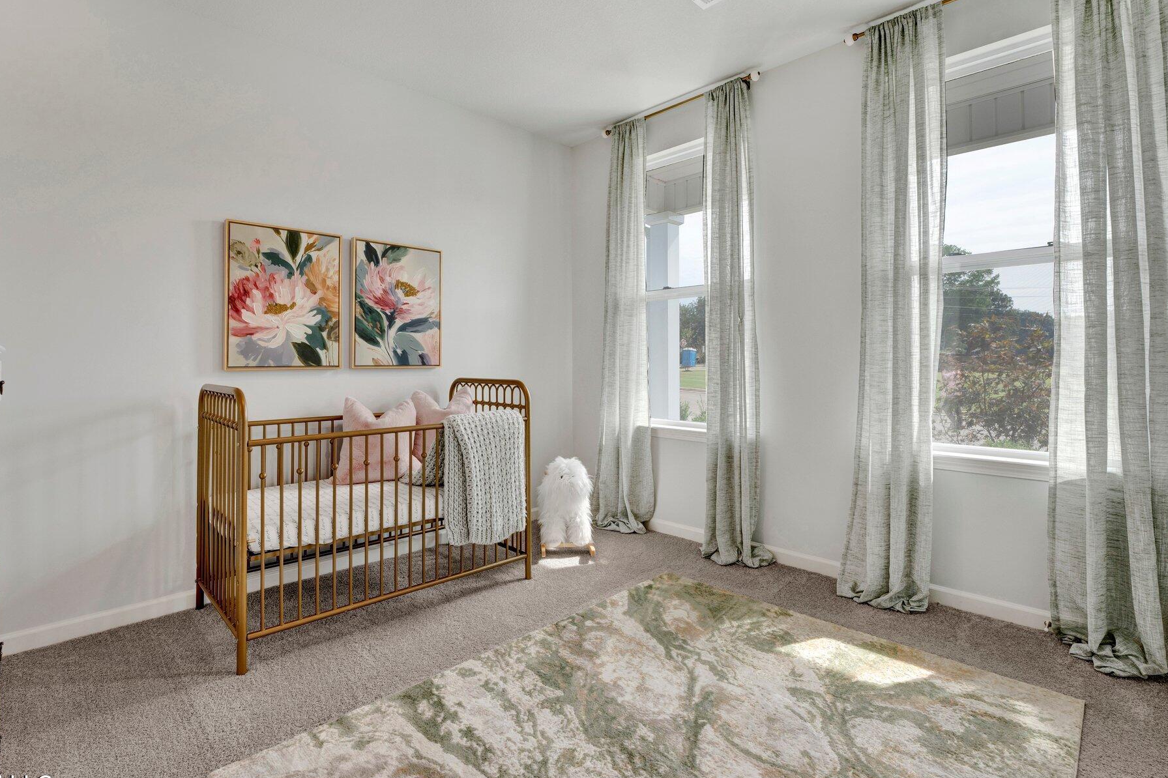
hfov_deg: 93.4
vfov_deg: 70.7
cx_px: 538
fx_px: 549
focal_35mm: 17
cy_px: 381
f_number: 8
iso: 400
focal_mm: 14.8
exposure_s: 1/50
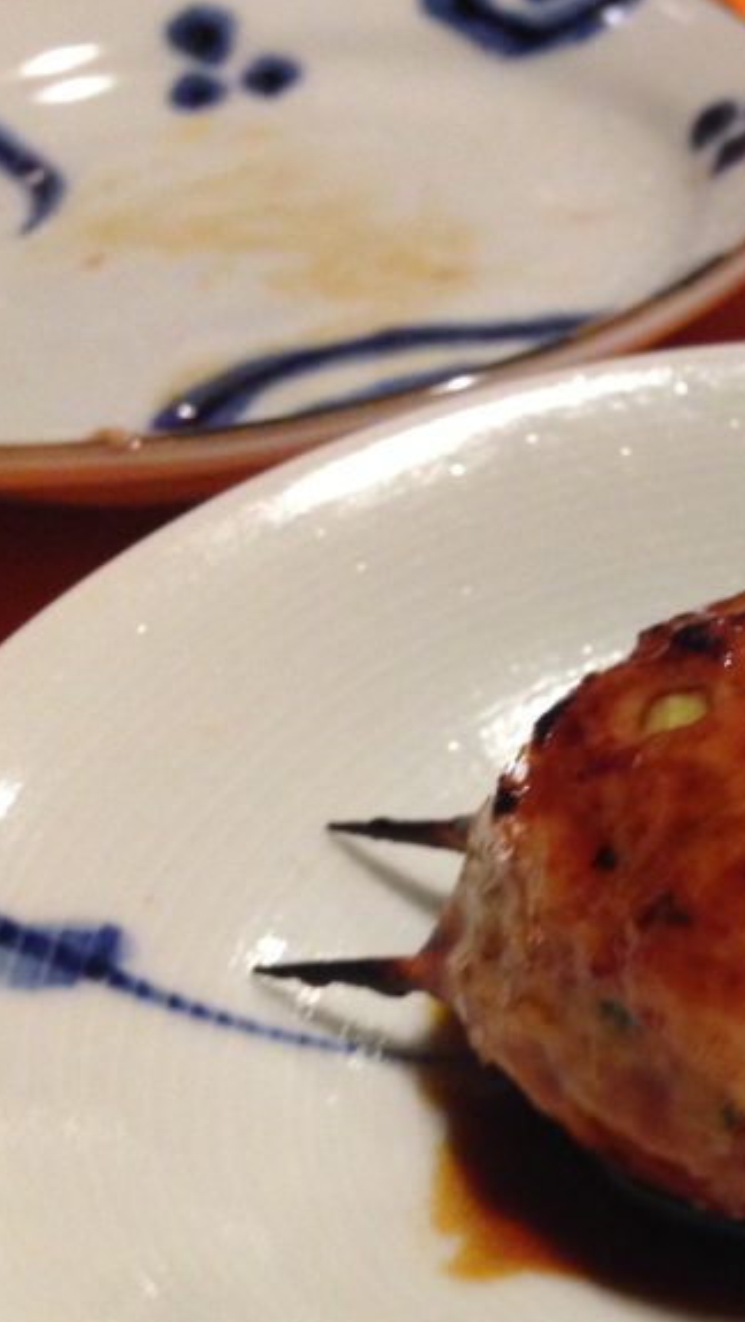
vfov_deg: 32.7
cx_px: 1019
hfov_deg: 17.5
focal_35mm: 64
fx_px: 2245
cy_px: 805
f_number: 2.4
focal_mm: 4.12
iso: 250
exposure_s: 1/20
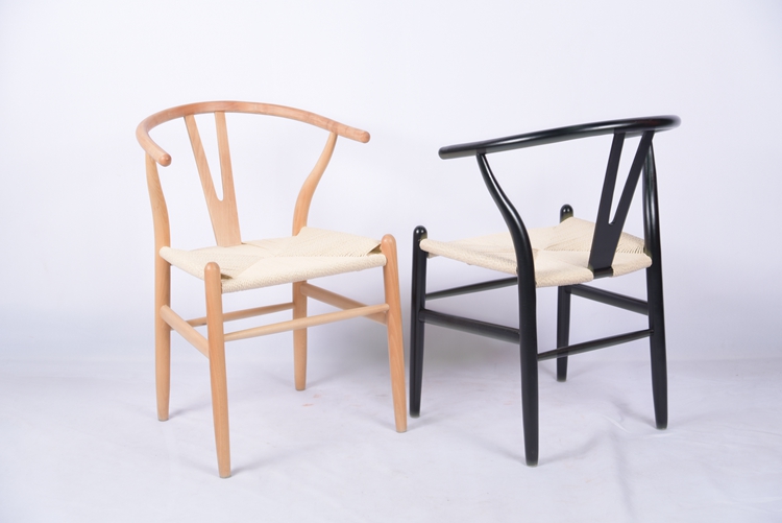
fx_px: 1217
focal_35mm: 56
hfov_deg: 35.6
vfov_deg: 24.2
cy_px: 262
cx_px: 391
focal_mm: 56
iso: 125
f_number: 4.2
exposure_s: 1/8
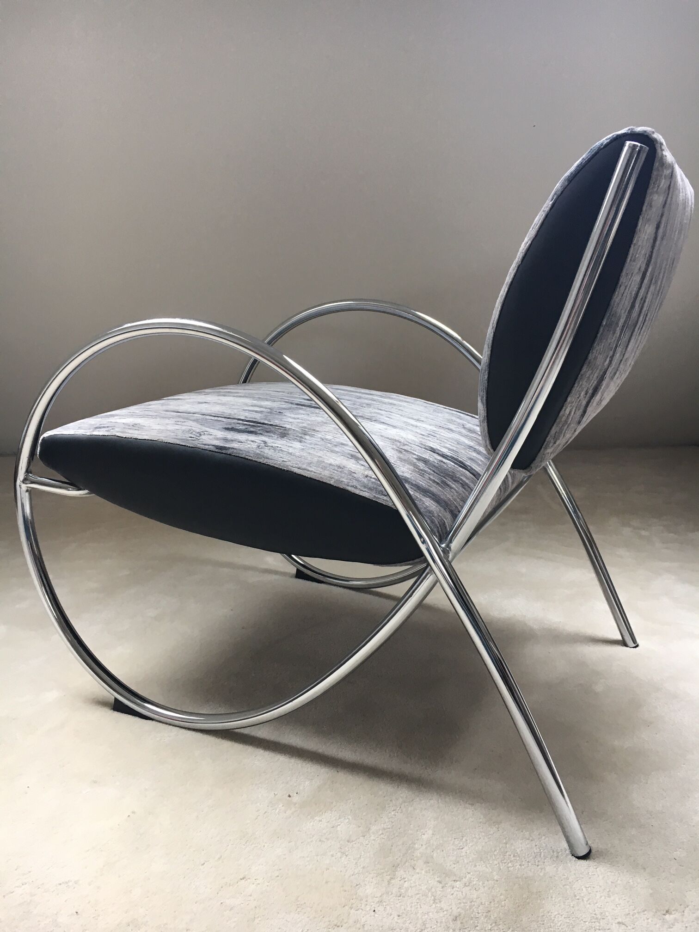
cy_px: 466
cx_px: 350
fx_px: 781
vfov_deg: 61.7
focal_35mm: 29
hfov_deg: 48.2
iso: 40
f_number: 2.2
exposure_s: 1/33
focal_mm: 4.15
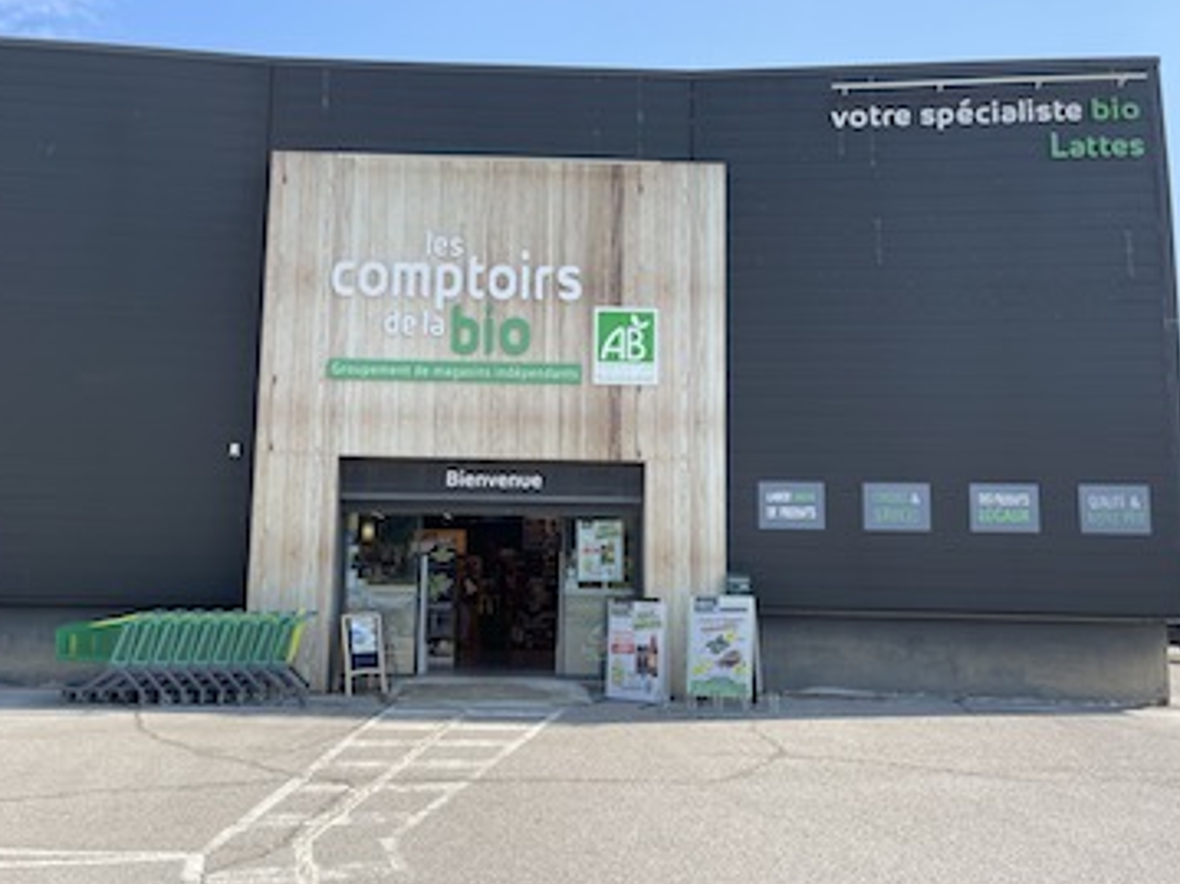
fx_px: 988
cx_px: 555
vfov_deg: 48.2
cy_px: 444
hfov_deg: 61.6
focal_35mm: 29
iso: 32
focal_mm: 5.1
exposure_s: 1/2049
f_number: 1.6
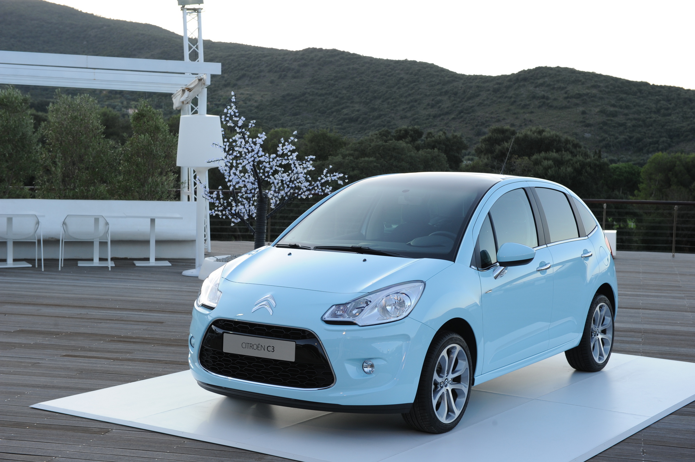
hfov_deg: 35.7
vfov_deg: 24.2
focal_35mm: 56
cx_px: 348
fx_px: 1080
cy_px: 231
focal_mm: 56
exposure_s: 1/200
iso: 400
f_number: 7.1
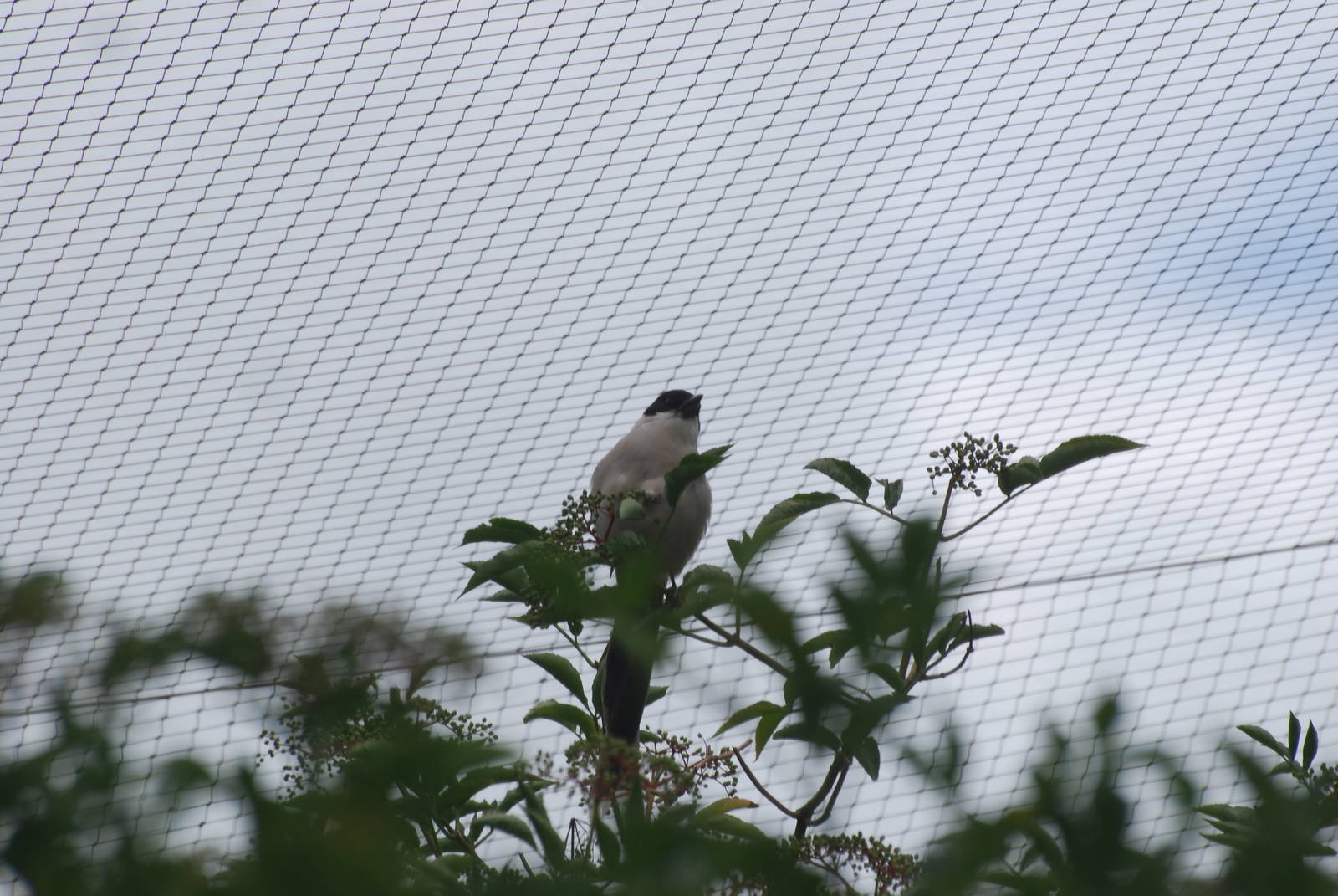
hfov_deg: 4.6
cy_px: 448
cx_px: 669
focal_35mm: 450
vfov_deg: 3.1
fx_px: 16745
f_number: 8
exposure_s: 1/250
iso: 100
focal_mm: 300
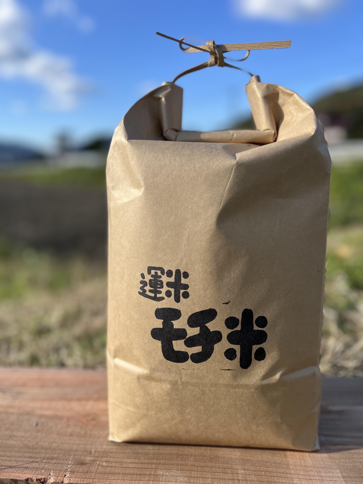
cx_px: 182
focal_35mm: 26
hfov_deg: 53.1
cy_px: 242
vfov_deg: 67.3
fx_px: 364
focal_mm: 5.7
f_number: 1.5
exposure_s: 1/2299
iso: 50
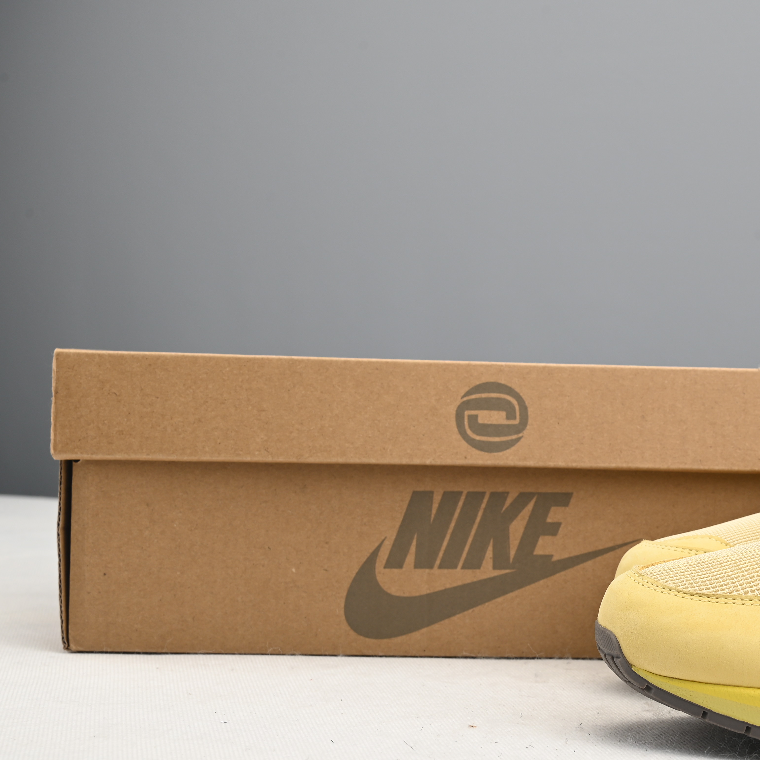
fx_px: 1888
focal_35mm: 76
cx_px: 704
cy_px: 465
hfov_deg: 22.2
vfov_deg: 22.7
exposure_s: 1/200
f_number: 11
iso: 100
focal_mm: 46
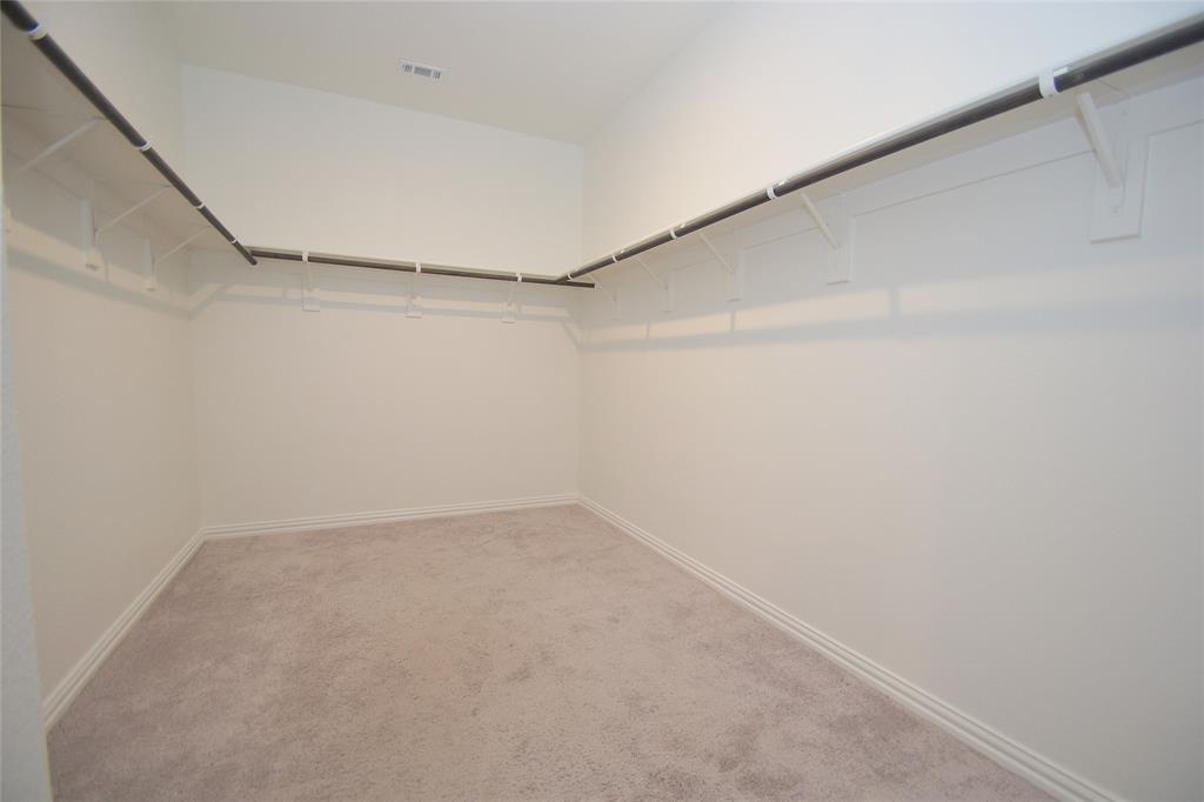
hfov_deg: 100.4
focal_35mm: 15
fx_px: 501
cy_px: 401
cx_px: 602
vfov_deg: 77.3
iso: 320
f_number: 3.5
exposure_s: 1/60
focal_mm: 10
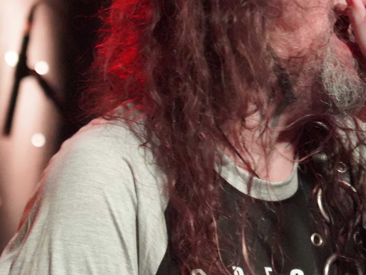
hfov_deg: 6.2
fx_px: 3351
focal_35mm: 317
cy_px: 114
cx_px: 279
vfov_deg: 4.7
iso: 12800
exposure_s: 1/80
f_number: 4
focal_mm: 105
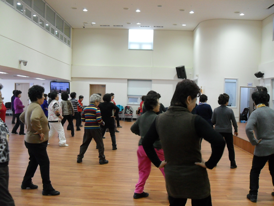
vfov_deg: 40.7
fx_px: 277
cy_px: 103
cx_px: 137
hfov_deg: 52.6
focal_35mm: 35
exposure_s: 1/45
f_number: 2.8
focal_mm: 6.2
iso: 200
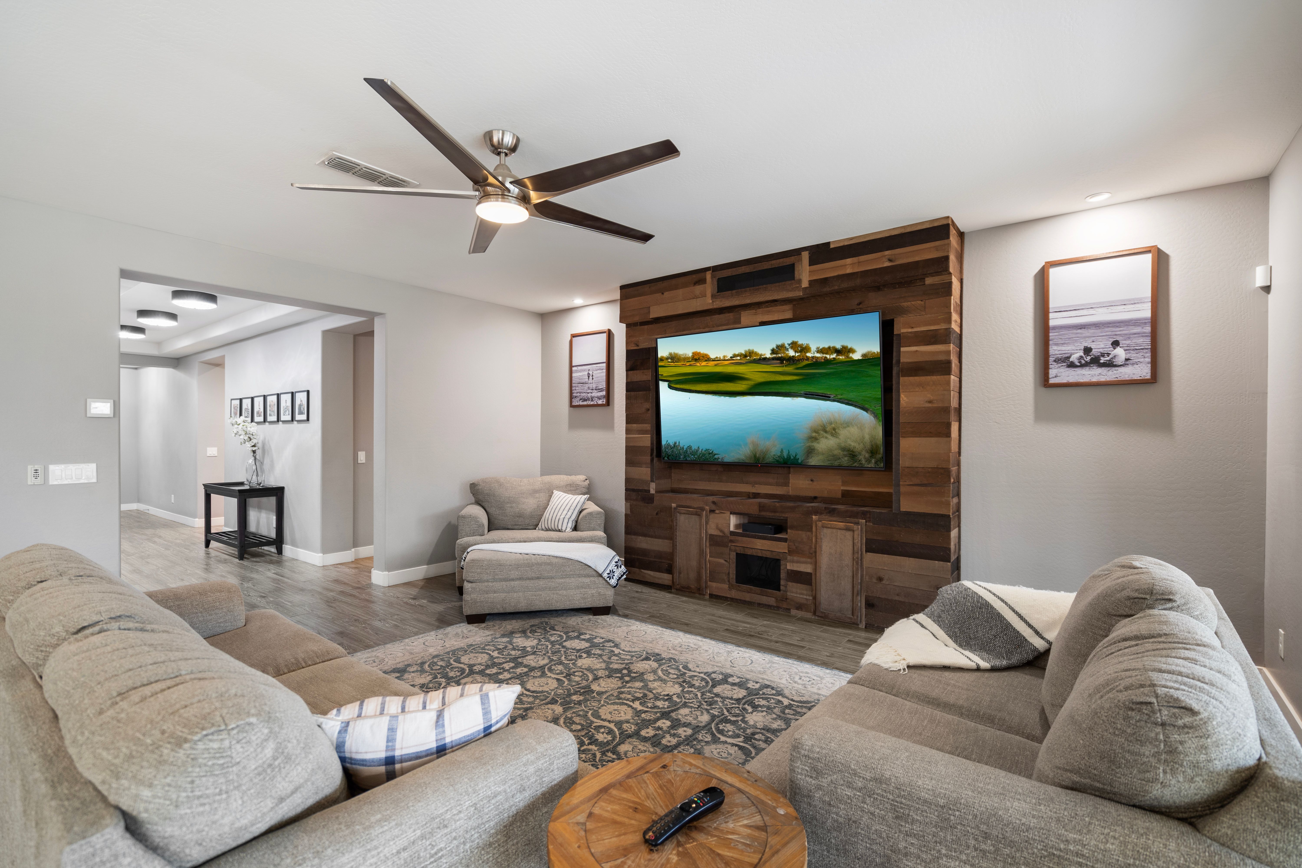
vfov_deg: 73.7
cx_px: 651
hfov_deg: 96.7
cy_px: 434
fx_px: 579
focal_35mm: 16
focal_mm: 16
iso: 320
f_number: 4
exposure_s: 1/5
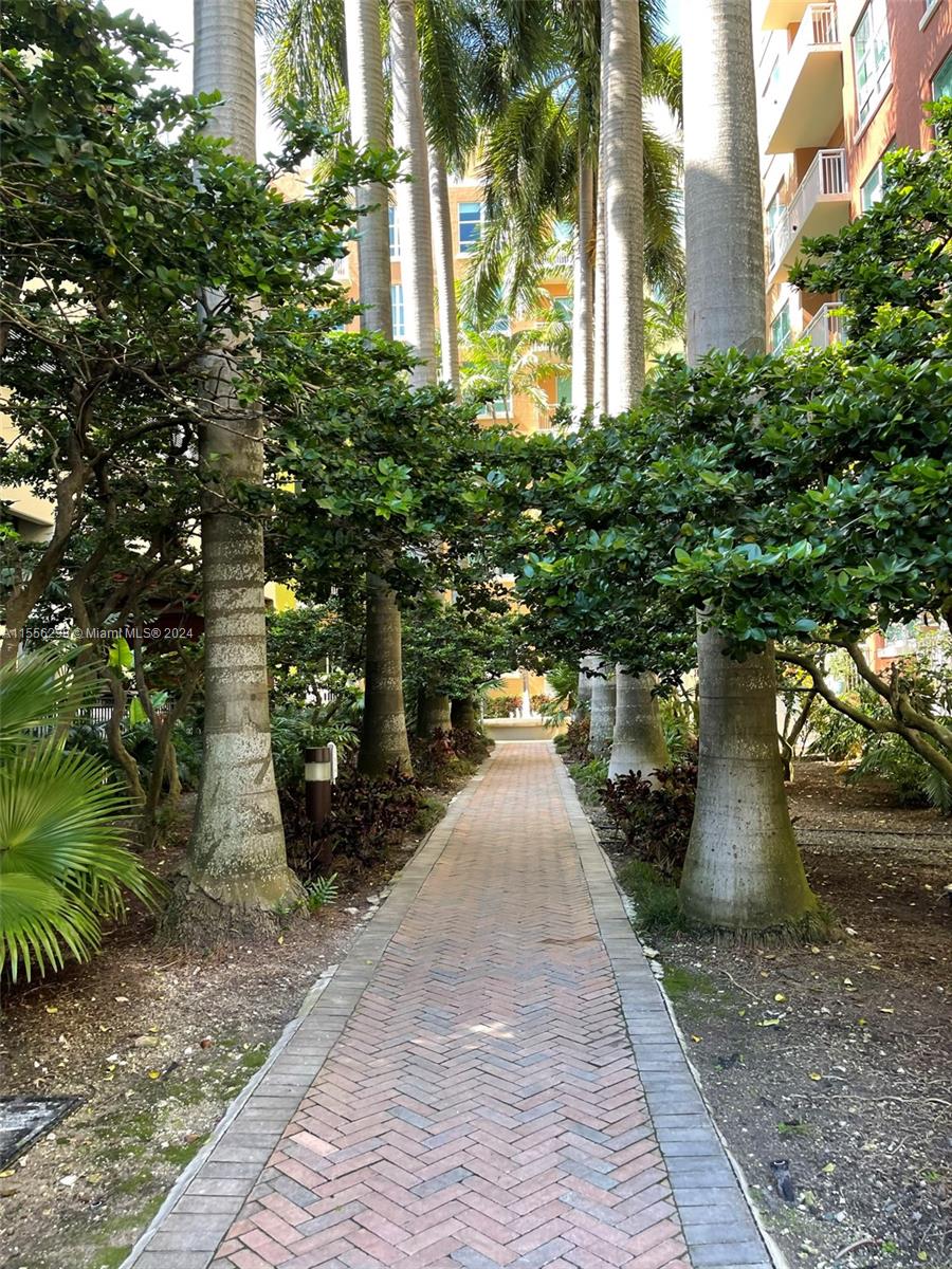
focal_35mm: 26
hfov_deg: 53.1
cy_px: 634
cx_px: 476
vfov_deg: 67.3
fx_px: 953
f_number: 1.6
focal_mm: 5.1
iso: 40
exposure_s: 1/121
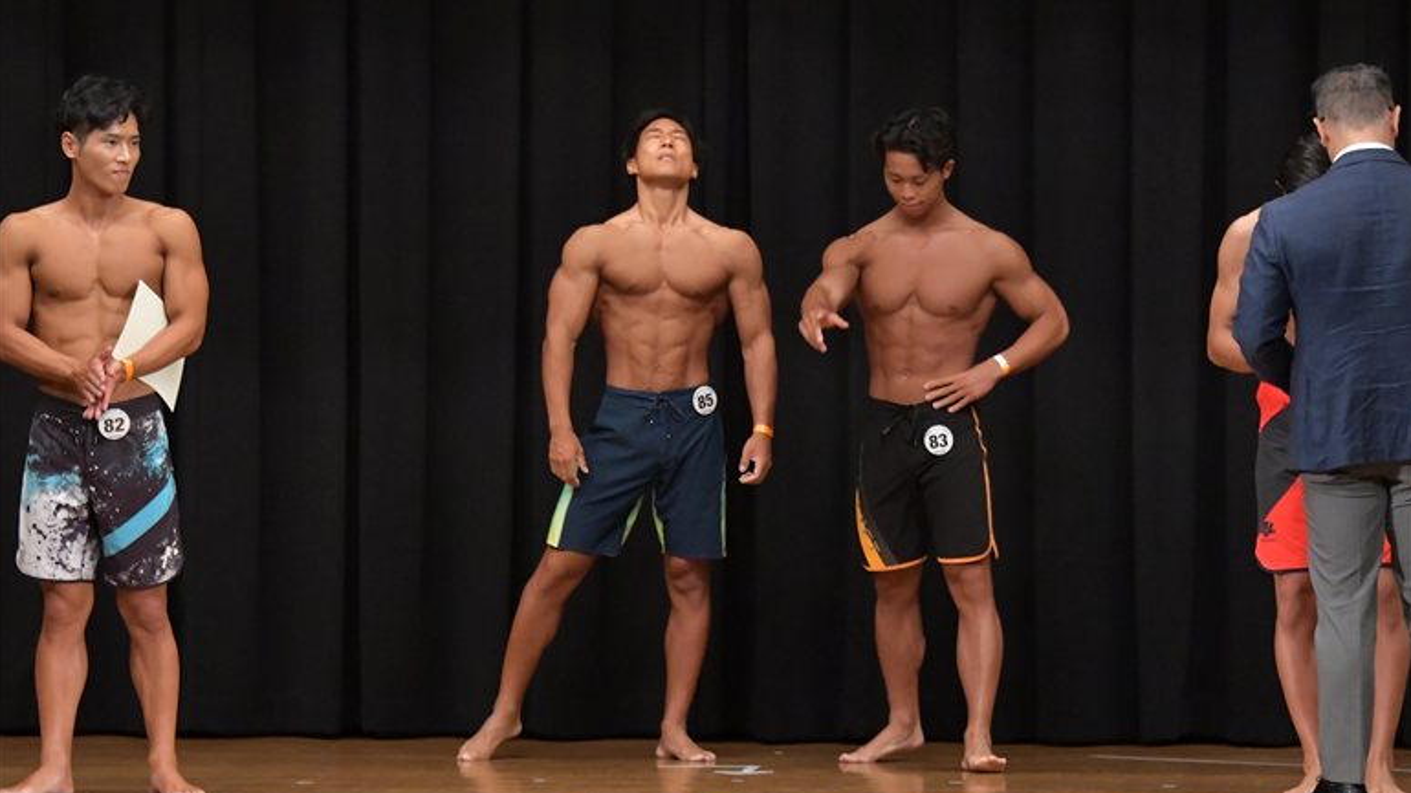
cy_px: 429
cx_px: 708
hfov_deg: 10.1
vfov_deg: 5.7
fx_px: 7969
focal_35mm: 213
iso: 6400
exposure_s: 1/400
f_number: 5.6
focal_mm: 135
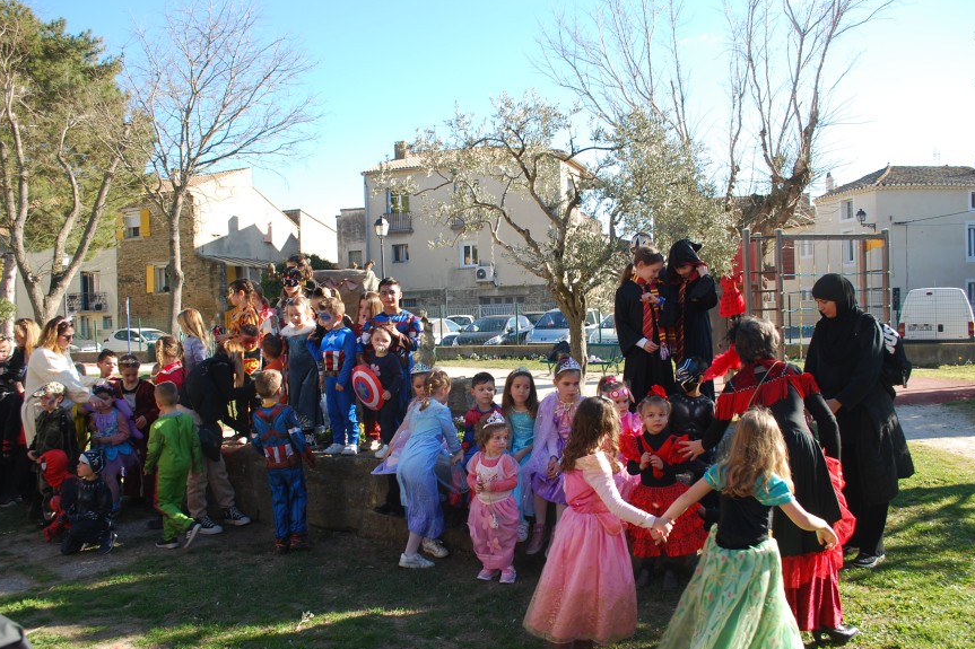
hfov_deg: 65.5
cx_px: 488
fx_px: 758
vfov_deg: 46.4
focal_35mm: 28
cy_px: 326
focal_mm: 18
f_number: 5.6
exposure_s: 1/125
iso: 100
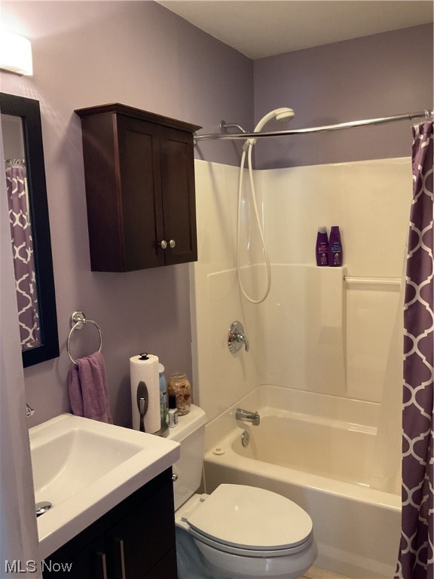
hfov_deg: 48.2
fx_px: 485
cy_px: 290
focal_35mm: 29
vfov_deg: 61.7
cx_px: 217
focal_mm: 3
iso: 200
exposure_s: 1/40
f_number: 1.8
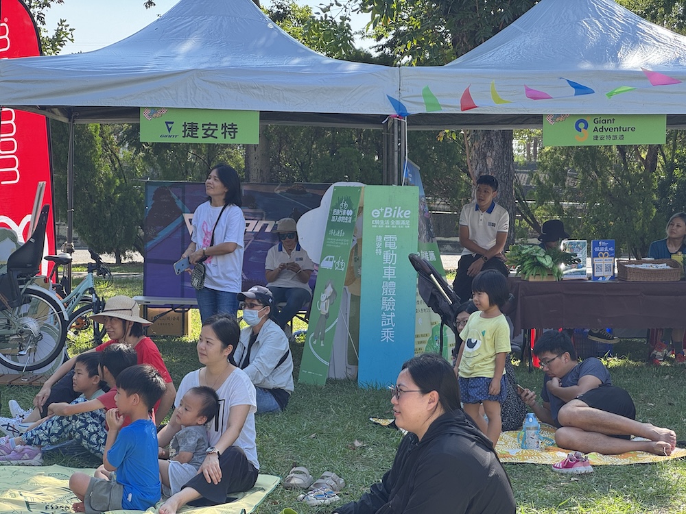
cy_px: 257
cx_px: 343
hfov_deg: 25.3
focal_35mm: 77
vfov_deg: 19.1
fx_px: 1526
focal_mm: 9
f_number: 2.8
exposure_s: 1/140
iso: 25
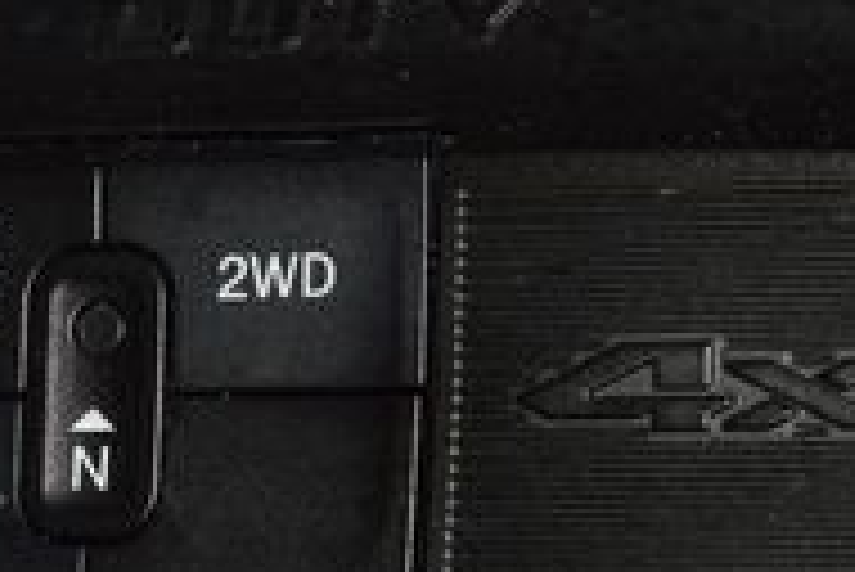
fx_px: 8390
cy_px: 444
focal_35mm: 353
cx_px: 446
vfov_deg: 3.9
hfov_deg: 5.8
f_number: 8
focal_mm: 70
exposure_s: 1/125
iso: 100
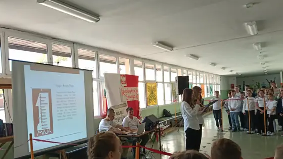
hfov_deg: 64.3
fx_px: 225
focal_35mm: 30
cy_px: 100
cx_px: 142
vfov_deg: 38.7
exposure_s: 1/50
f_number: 1.8
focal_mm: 3.98
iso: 64
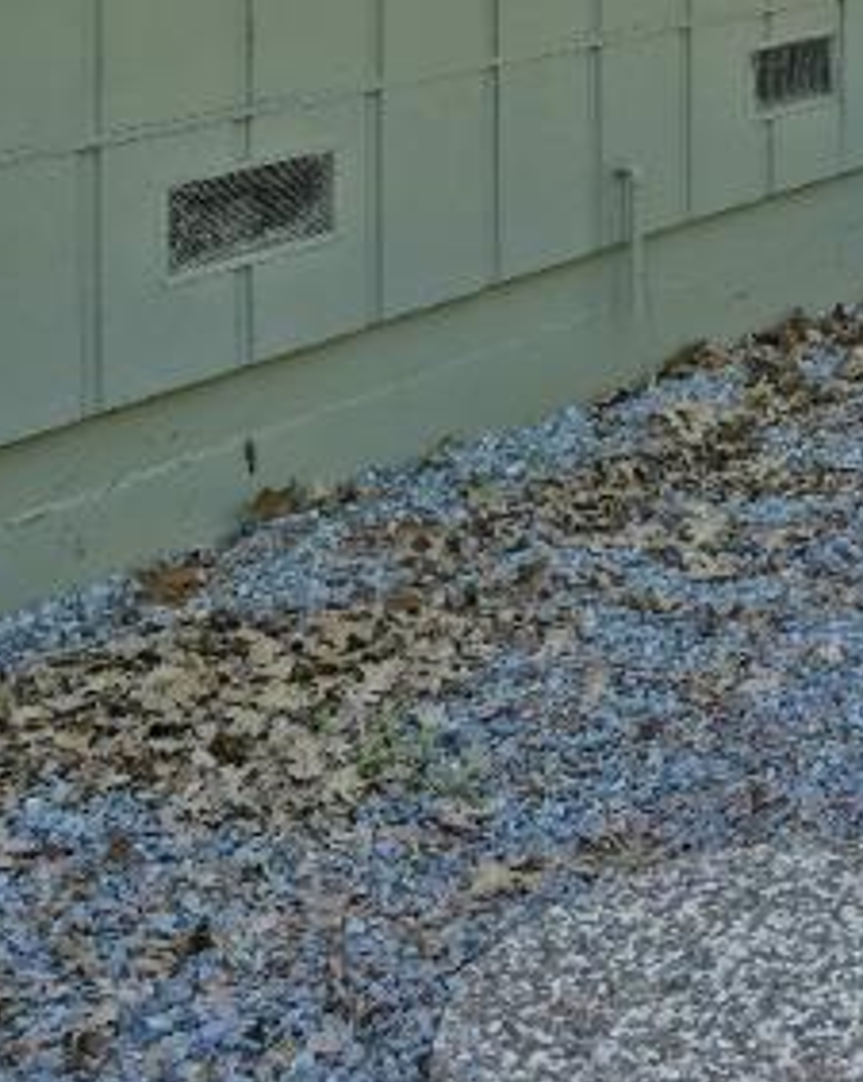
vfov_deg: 22.8
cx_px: 1331
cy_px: -295
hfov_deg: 18.0
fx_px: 2398
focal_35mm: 75
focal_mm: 15
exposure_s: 1/60
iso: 100
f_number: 7.1
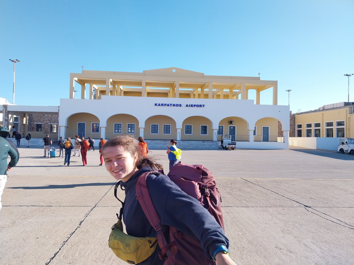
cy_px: 132
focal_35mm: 26
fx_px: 266
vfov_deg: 53.1
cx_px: 177
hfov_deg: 67.3
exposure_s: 1/580
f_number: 1.8
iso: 25
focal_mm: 4
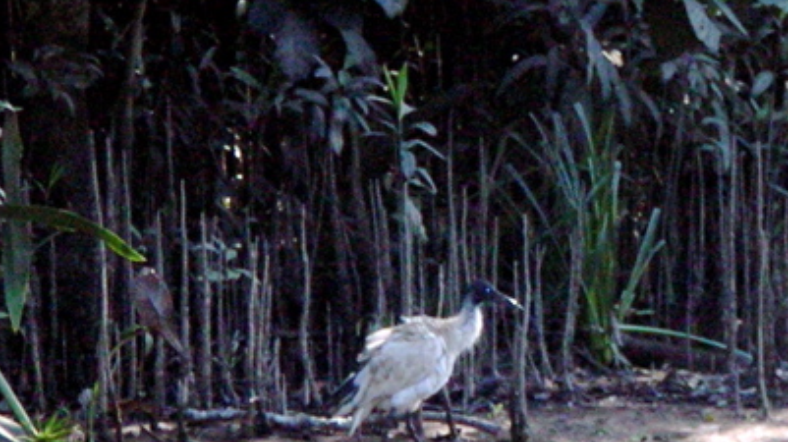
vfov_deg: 3.7
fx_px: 6870
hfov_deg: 6.6
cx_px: 477
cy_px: 331
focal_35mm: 329
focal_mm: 32.4
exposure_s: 1/253
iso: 193
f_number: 4
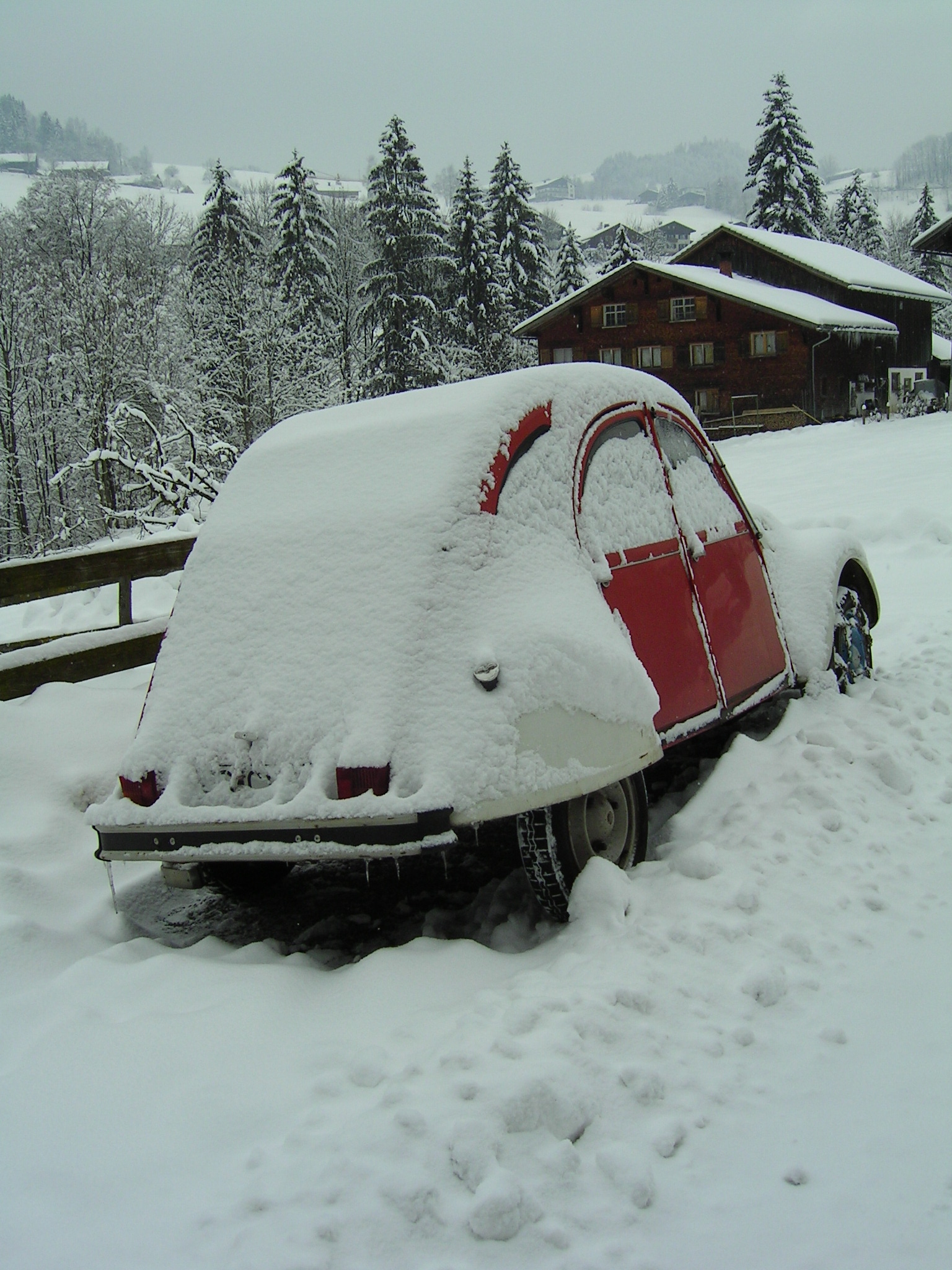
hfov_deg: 39.7
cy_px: 635
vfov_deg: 51.4
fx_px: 1320
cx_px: 476
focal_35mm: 36
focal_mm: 5.6
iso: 50
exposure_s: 1/146
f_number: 4.8
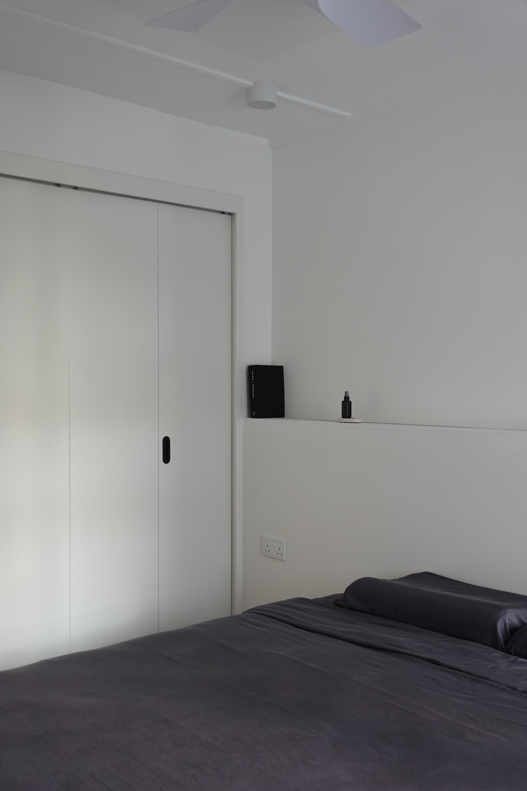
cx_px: 264
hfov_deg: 35.1
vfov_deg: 50.7
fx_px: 834
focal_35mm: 38
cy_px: 396
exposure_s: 1/40
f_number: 2.8
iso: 320
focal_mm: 14.68
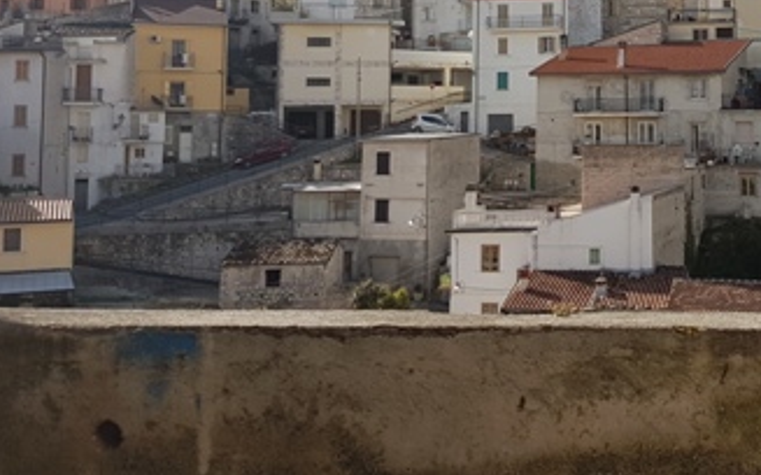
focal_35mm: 54
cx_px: 652
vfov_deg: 23.3
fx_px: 1119
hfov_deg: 35.8
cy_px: 51
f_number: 1.7
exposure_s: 1/2080
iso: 40
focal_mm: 4.2
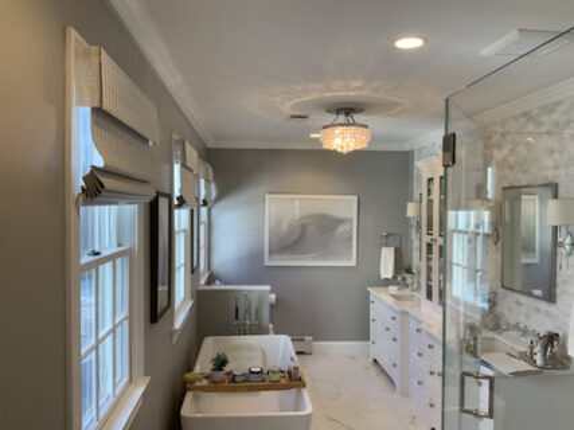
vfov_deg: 48.2
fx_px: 481
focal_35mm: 29
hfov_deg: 61.7
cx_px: 287
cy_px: 215
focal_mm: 3
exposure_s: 1/120
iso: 64
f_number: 1.8
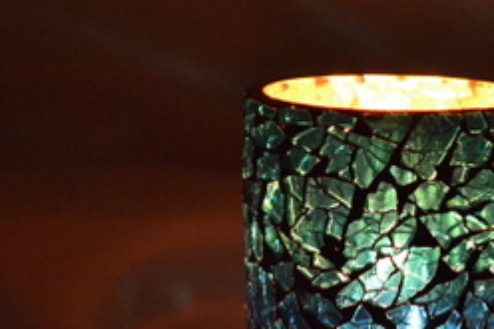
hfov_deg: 12.8
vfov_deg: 8.6
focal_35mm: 160
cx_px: 398
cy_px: 267
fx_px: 2194
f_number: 5.6
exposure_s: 1/2
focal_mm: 55
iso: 3200
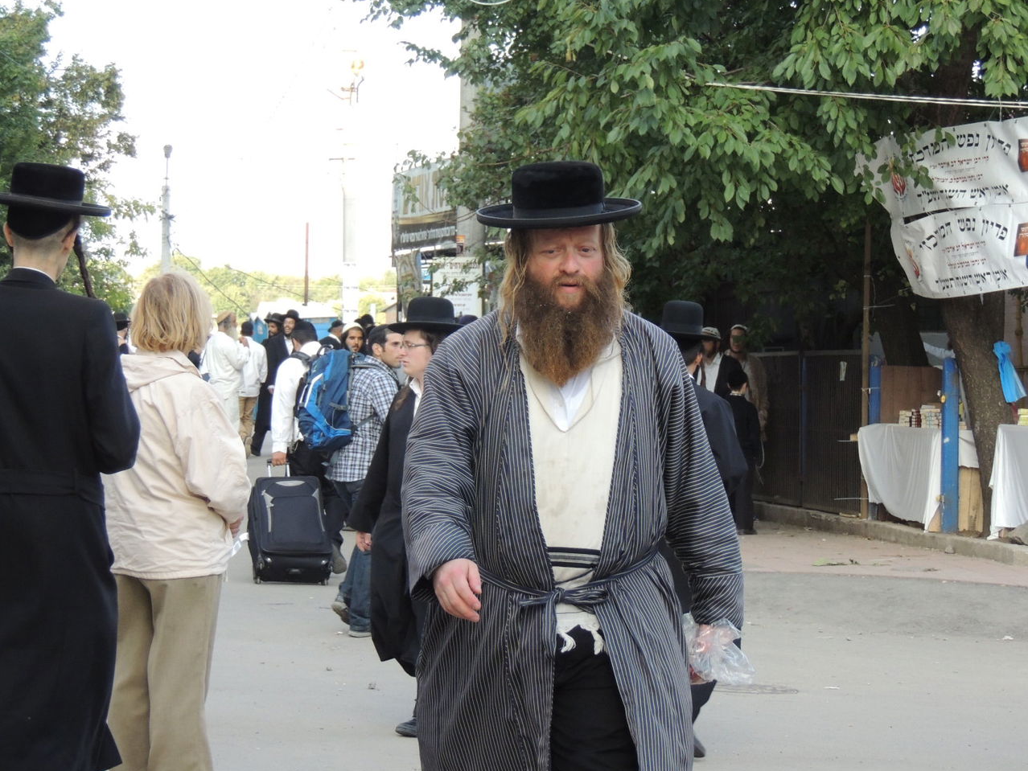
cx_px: 562
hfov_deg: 17.1
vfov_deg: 12.9
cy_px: 353
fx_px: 3416
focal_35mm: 115
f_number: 4.2
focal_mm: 18.7
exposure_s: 1/320
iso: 400
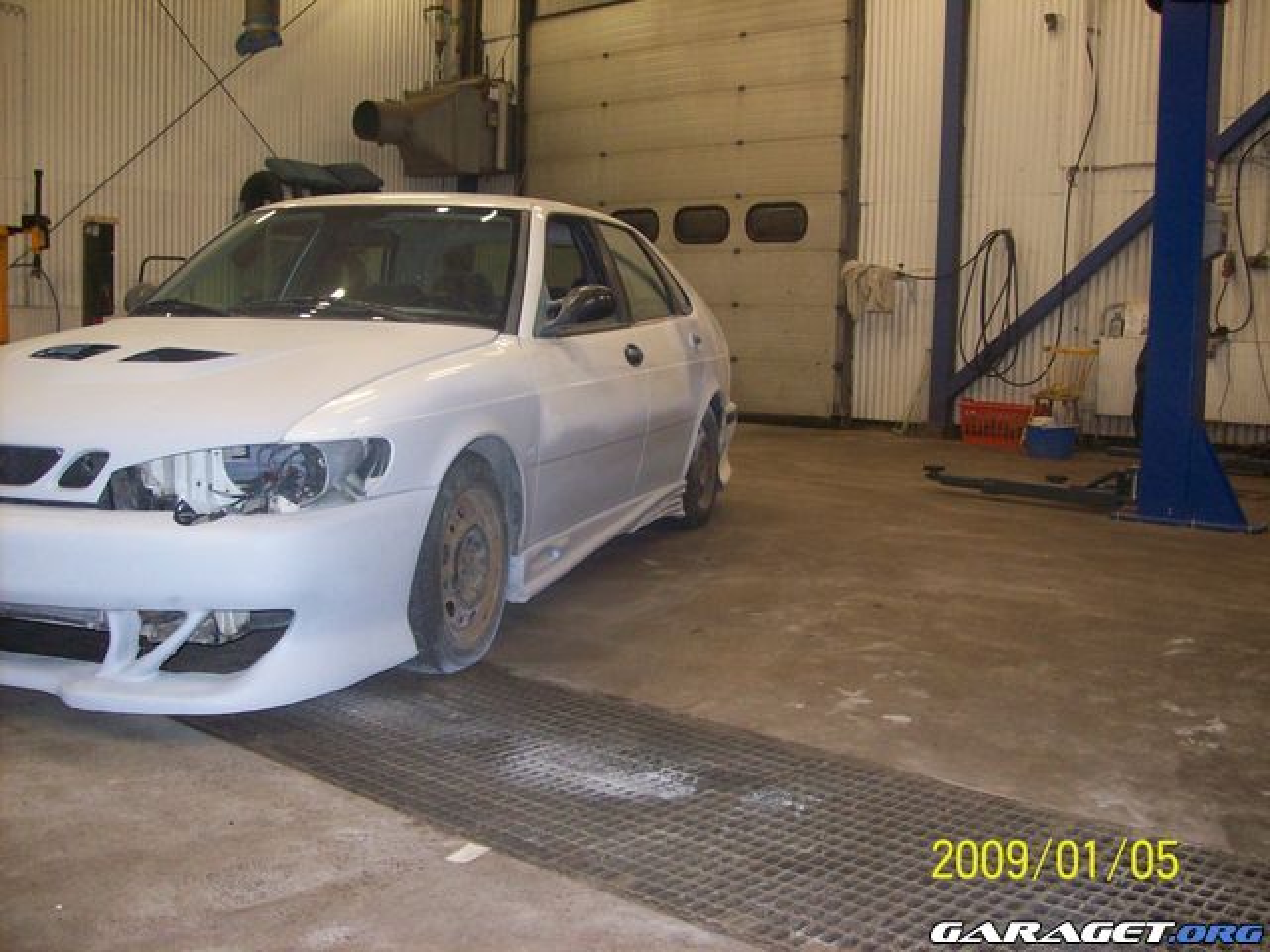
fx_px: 1321
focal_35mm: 36
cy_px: 476
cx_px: 635
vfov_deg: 39.7
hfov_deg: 51.4
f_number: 2.7
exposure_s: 1/64
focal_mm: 6
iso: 200
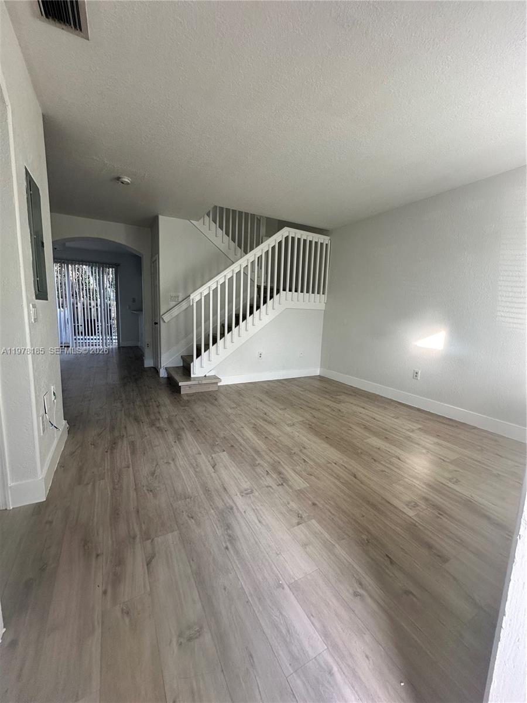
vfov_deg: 102.1
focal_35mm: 14
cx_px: 264
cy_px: 352
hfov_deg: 85.7
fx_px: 284
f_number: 2.2
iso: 125
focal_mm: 2.22
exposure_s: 1/99
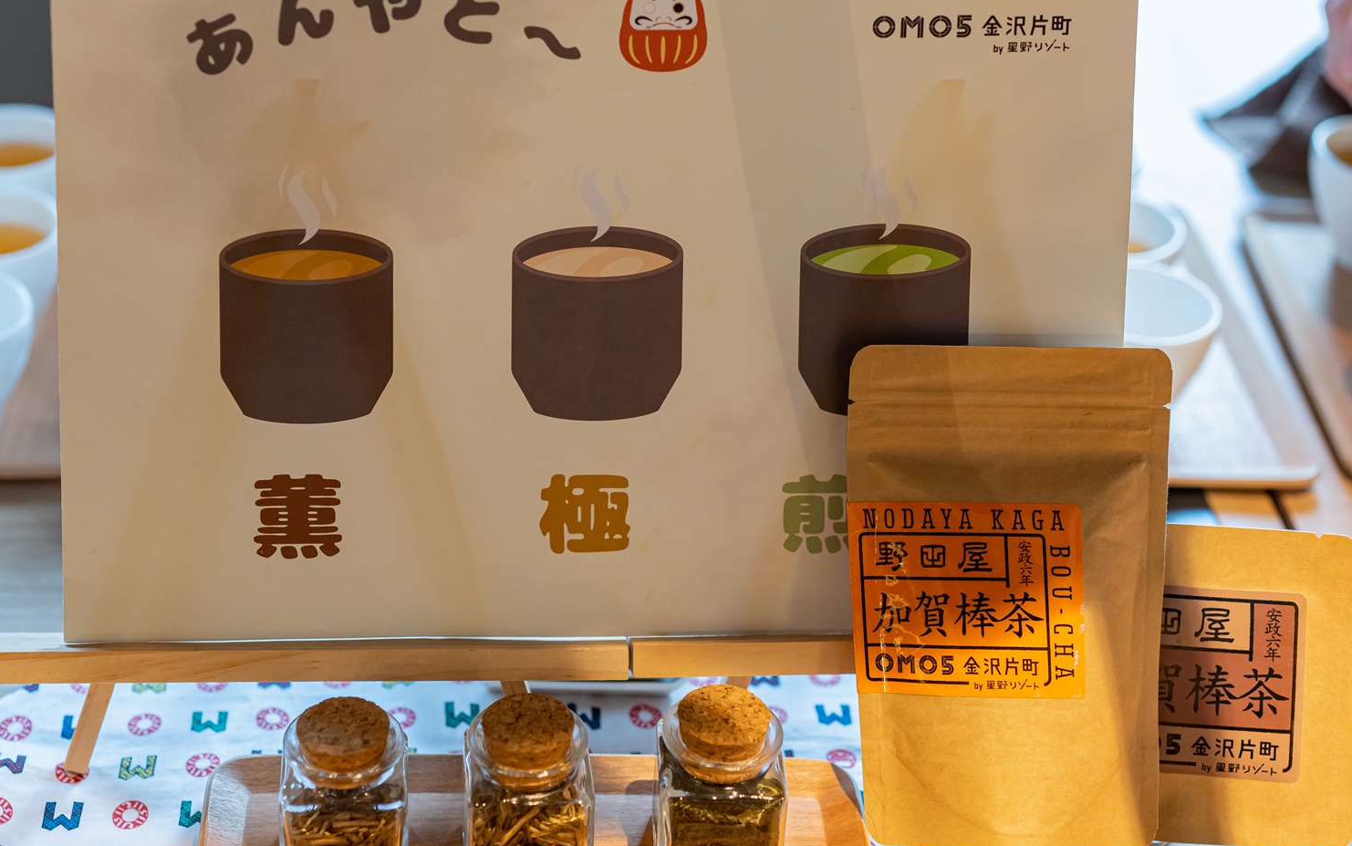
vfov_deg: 19.7
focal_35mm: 66
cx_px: 536
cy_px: 461
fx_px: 2432
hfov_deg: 31.0
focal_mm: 50
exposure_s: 1/100
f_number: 2.2
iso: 800
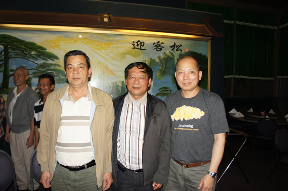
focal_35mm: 27
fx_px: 216
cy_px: 96
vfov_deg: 47.8
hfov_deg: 67.4
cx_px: 144
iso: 200
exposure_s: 1/60
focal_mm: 18
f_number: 3.5
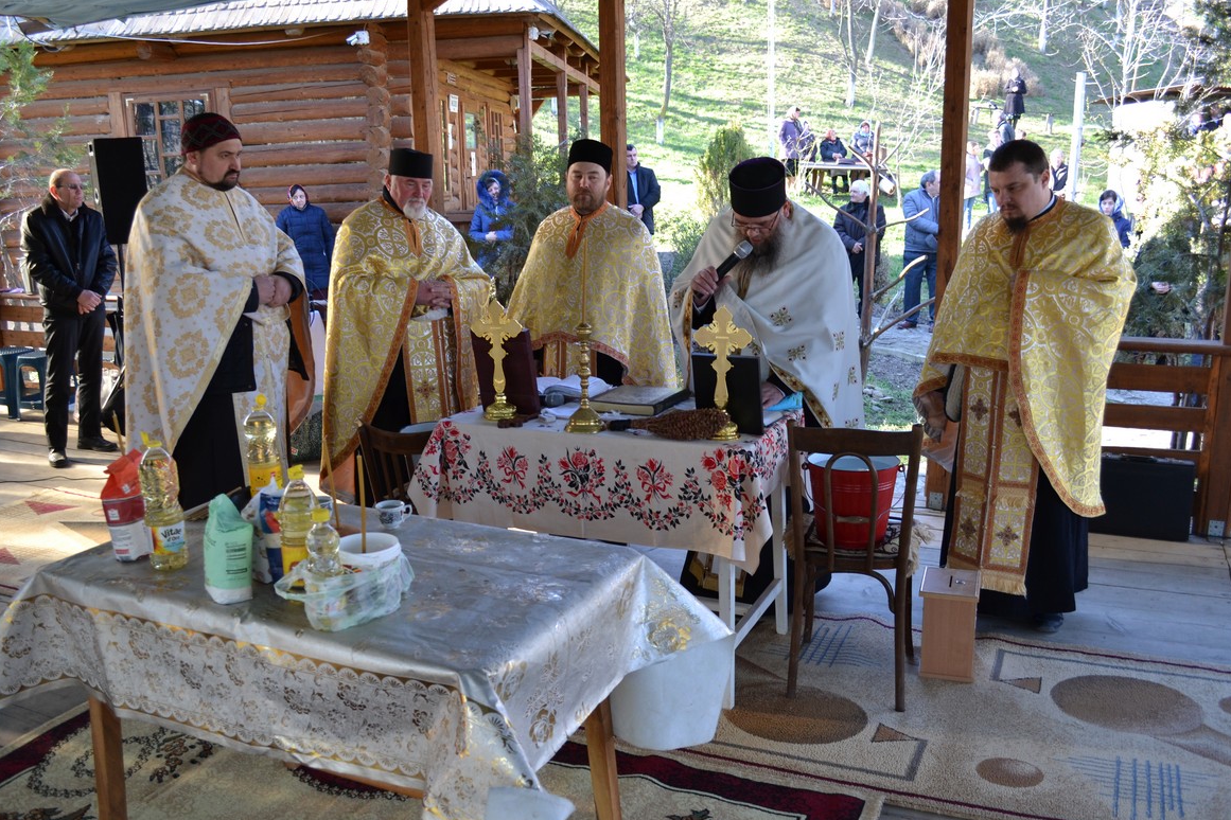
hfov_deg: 60.3
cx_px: 599
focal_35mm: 31
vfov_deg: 42.3
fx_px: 1060
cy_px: 422
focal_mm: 20
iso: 400
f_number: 5
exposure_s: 1/100
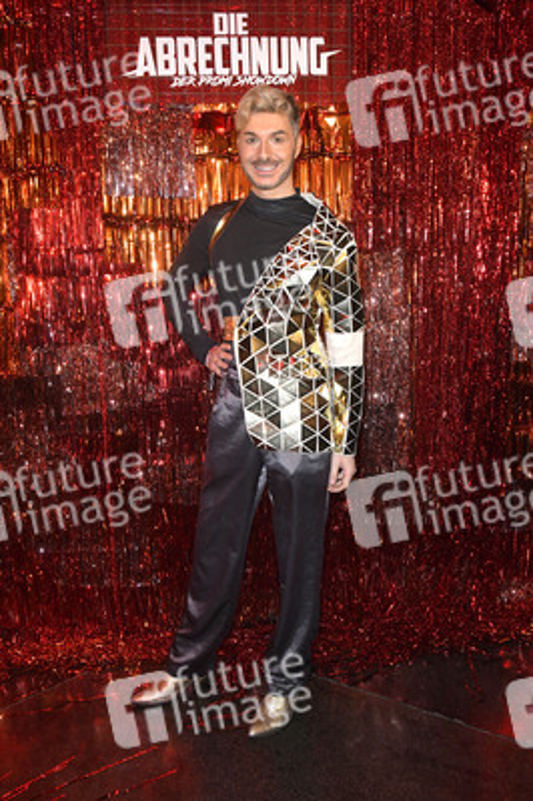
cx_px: 266
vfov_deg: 63.7
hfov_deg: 44.9
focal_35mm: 29
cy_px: 400
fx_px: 645
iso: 1600
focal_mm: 29
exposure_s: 1/250
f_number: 6.3
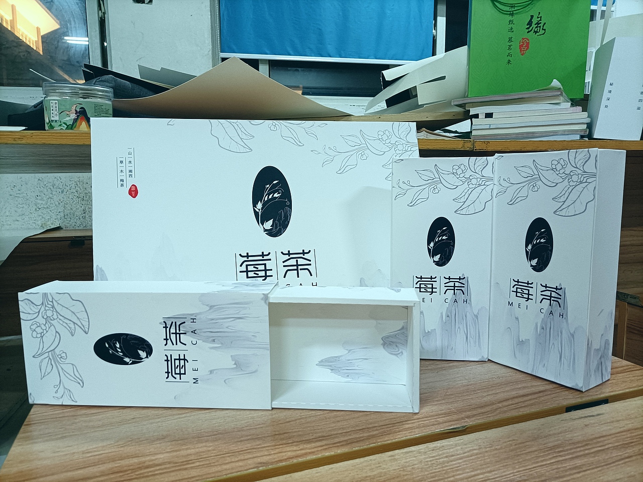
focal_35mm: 26
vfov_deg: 53.1
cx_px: 322
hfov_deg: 67.3
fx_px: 483
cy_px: 241
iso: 1481
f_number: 1.8
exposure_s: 1/33.3
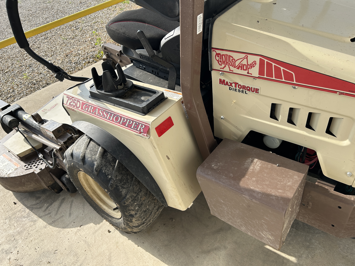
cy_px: 133
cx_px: 178
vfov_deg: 53.1
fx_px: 267
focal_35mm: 26
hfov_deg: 67.3
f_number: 1.5
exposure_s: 1/1808
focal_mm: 5.7
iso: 50
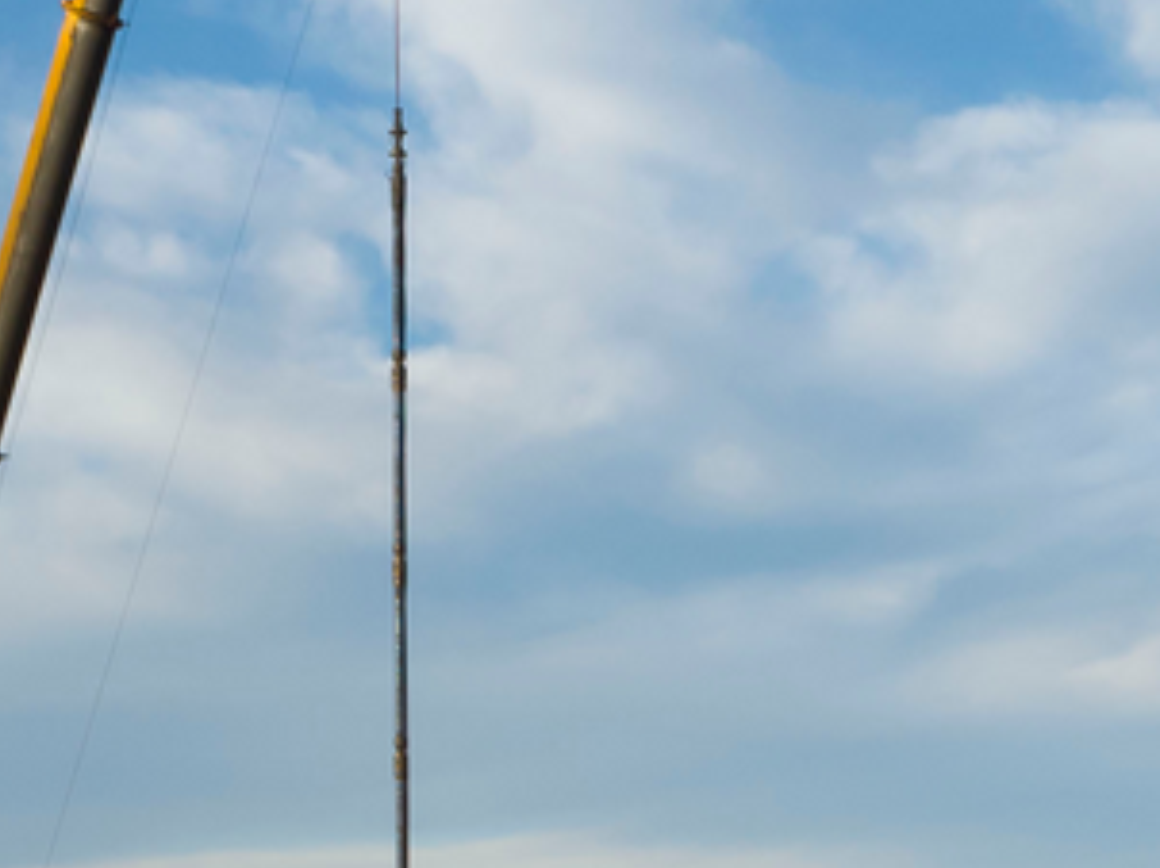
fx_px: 4252
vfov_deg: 11.3
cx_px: 1068
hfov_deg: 15.3
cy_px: 1148
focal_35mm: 127
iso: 100
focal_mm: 12.29
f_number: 4.5
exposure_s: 1/60
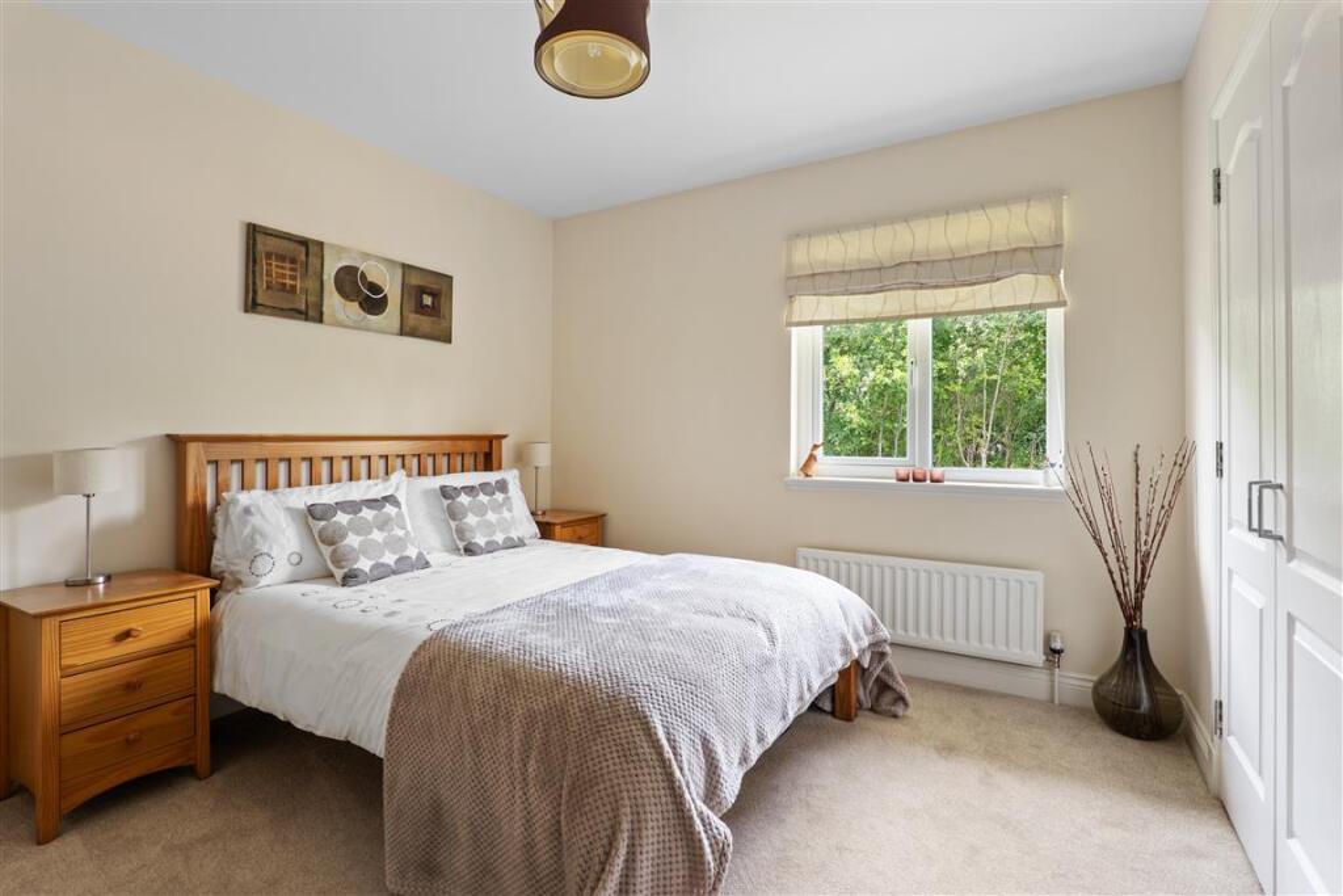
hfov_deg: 96.7
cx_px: 672
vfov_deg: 73.8
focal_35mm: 16
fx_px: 597
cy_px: 448
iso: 200
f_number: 8
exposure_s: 1/2.5
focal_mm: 16
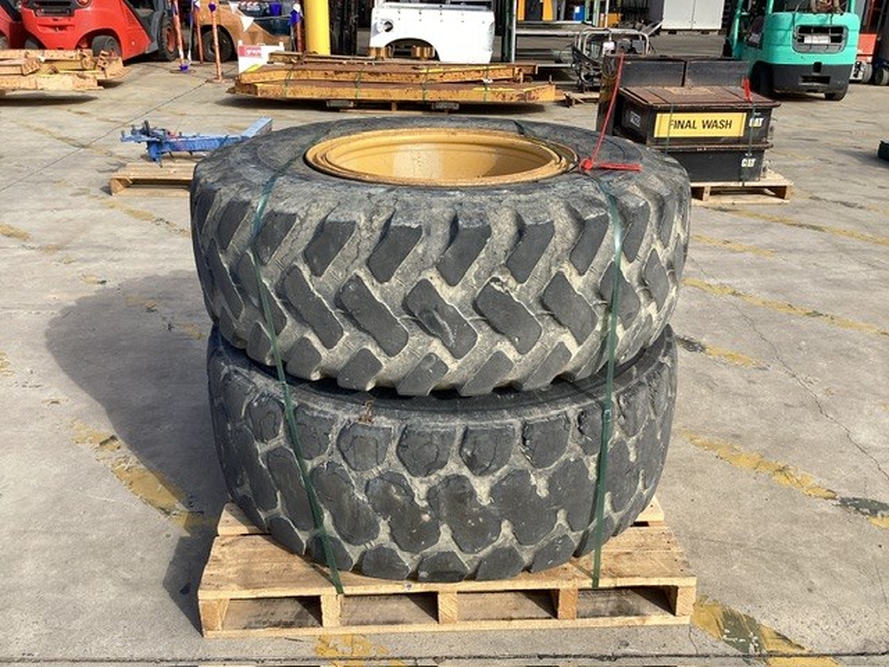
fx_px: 796
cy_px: 334
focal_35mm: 31
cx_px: 444
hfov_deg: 58.4
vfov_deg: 45.4
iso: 25
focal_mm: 3.3
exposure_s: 1/622
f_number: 2.4
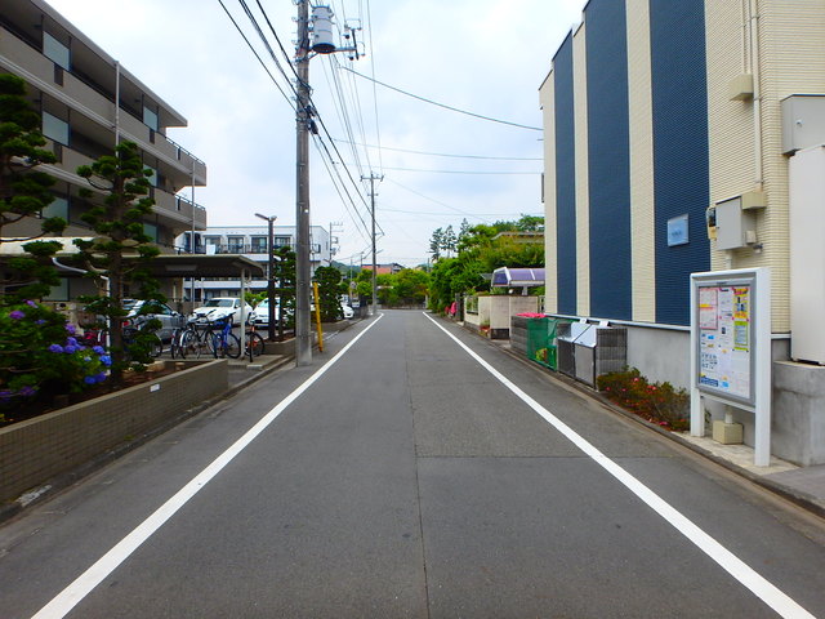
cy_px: 310
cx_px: 412
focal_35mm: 21
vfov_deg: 63.4
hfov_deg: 79.0
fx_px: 500
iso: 125
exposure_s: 1/800
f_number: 3.5
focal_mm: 3.7
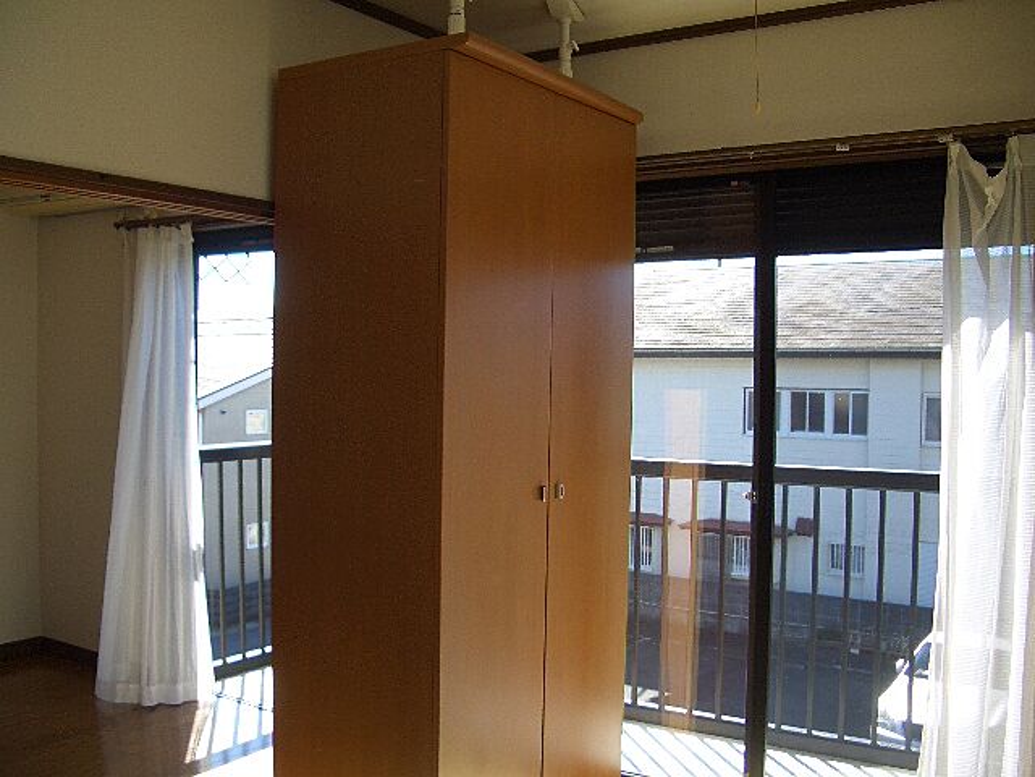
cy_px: 388
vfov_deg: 40.7
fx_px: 1046
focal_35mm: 35
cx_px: 518
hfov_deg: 52.6
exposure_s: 1/200
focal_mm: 5.8
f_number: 2.6
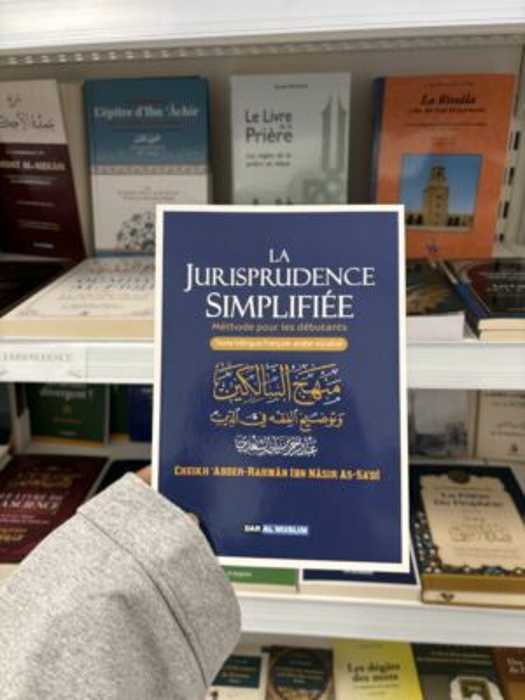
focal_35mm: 26
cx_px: 262
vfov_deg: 67.3
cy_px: 350
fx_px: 526
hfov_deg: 53.1
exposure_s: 1/50
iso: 80
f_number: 1.6
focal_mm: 5.96
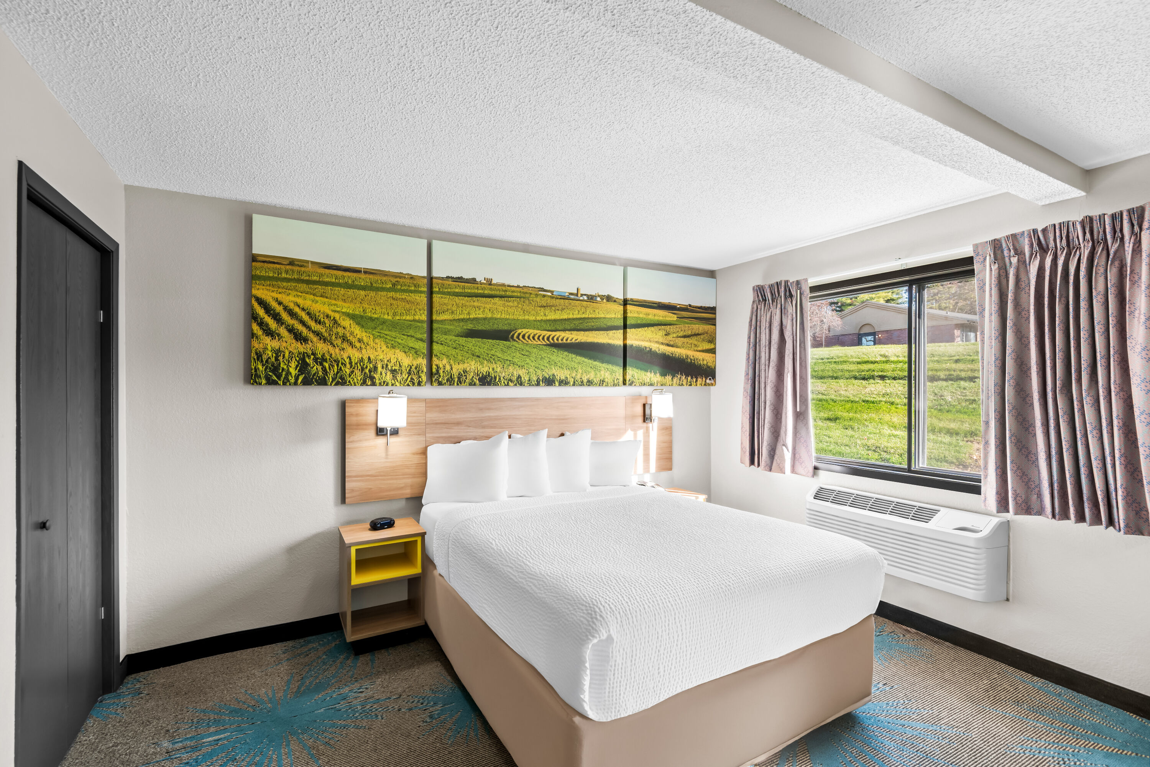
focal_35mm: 16
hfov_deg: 96.7
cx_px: 575
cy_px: 384
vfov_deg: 73.8
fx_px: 511
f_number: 9
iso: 200
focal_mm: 16
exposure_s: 1.3
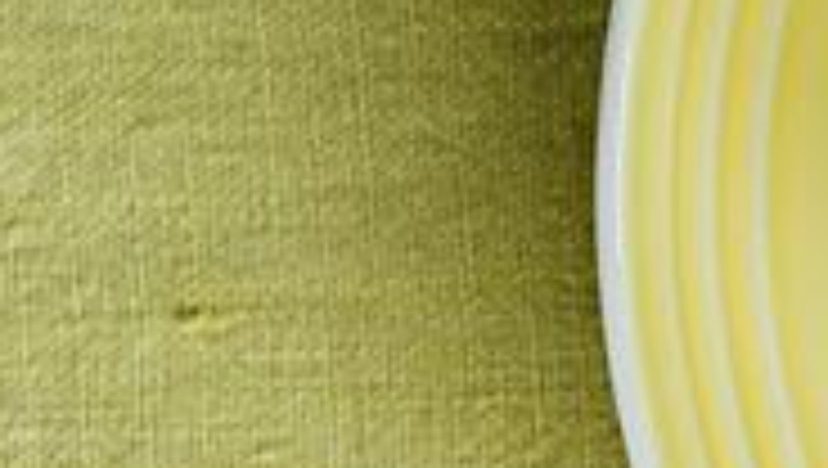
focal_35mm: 296
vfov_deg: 4.1
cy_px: 178
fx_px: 6506
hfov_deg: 7.1
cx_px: 1496
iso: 640
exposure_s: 1/320
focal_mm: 60
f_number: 6.3
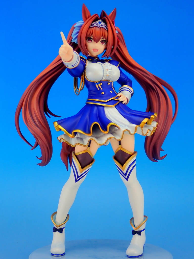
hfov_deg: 23.7
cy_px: 130
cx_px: 97
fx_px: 463
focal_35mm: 62
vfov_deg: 31.2
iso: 100
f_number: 3.6
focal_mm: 11.09
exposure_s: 1/25
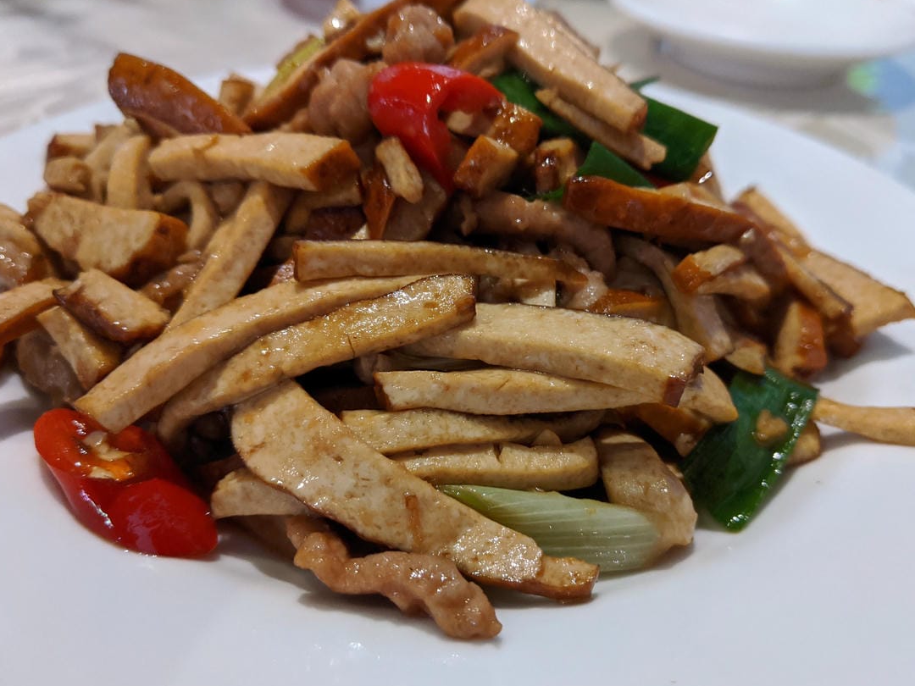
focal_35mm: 30
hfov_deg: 59.9
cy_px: 375
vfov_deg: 46.7
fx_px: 793
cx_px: 488
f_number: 1.8
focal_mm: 4.44
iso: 679
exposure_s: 1/59.9
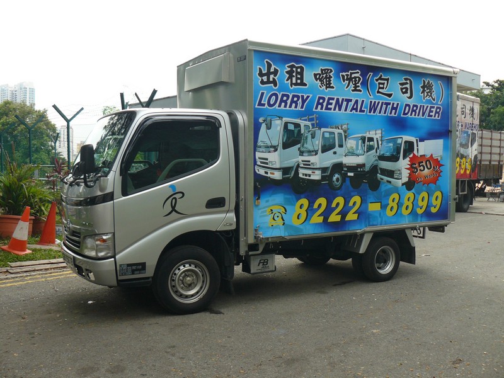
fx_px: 524
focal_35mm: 36
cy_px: 189
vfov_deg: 39.7
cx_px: 252
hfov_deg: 51.4
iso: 100
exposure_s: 1/80
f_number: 2.8
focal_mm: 6
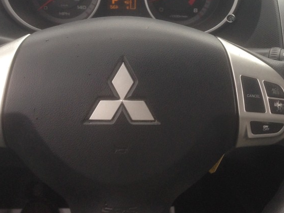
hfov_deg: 32.2
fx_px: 492
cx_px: 159
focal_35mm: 60
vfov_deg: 24.0
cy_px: 37
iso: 64
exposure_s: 1/60
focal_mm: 4.13
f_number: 2.4
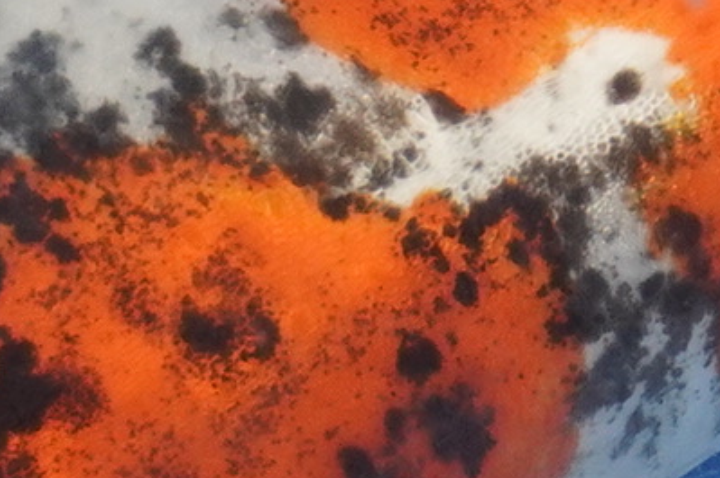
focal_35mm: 430
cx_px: 1191
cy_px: -305
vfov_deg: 3.2
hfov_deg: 4.8
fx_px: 8589
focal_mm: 38
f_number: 4.5
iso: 1250
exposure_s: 1/160
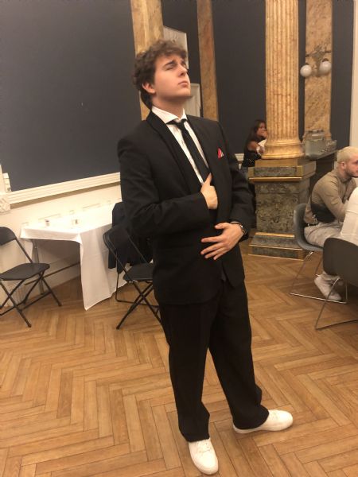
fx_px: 386
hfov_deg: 49.7
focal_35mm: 28
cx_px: 179
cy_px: 238
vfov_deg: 63.4
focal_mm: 3.99
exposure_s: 1/33
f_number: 1.8
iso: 640
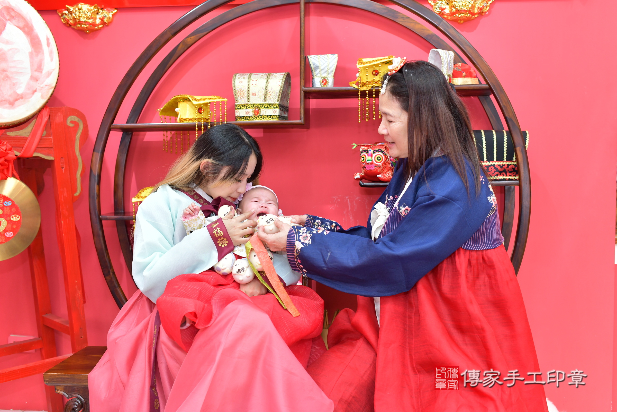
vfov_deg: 37.9
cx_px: 308
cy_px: 206
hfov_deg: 54.4
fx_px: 600
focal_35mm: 35
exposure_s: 1/200
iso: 800
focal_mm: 35
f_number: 4.5
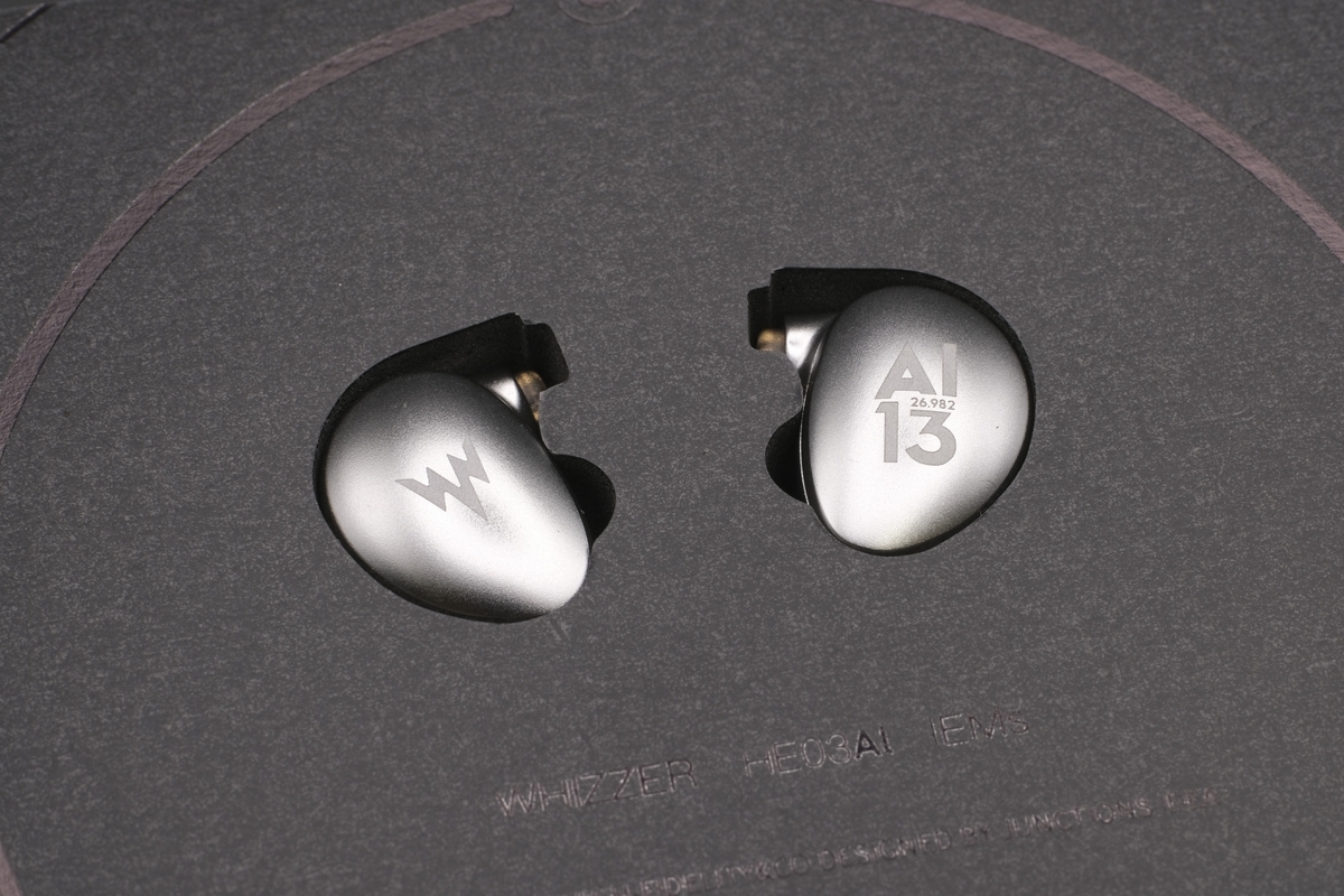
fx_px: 2800
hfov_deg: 27.0
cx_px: 672
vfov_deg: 18.2
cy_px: 448
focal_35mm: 75
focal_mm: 50
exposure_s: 1.1
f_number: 16
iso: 160
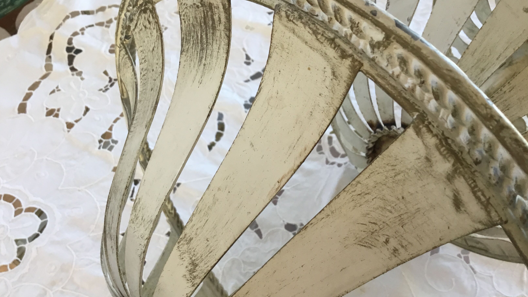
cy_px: 179
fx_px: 476
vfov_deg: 34.5
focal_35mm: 34
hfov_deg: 58.0
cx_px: 264
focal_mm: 3.3
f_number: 2.4
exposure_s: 1/33
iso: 40
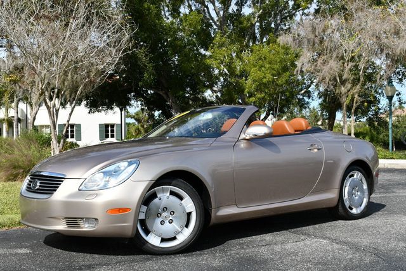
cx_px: 203
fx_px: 542
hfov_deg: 41.1
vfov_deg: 28.1
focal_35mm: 48
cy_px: 136
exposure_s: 1/320
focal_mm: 24
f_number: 9
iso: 100
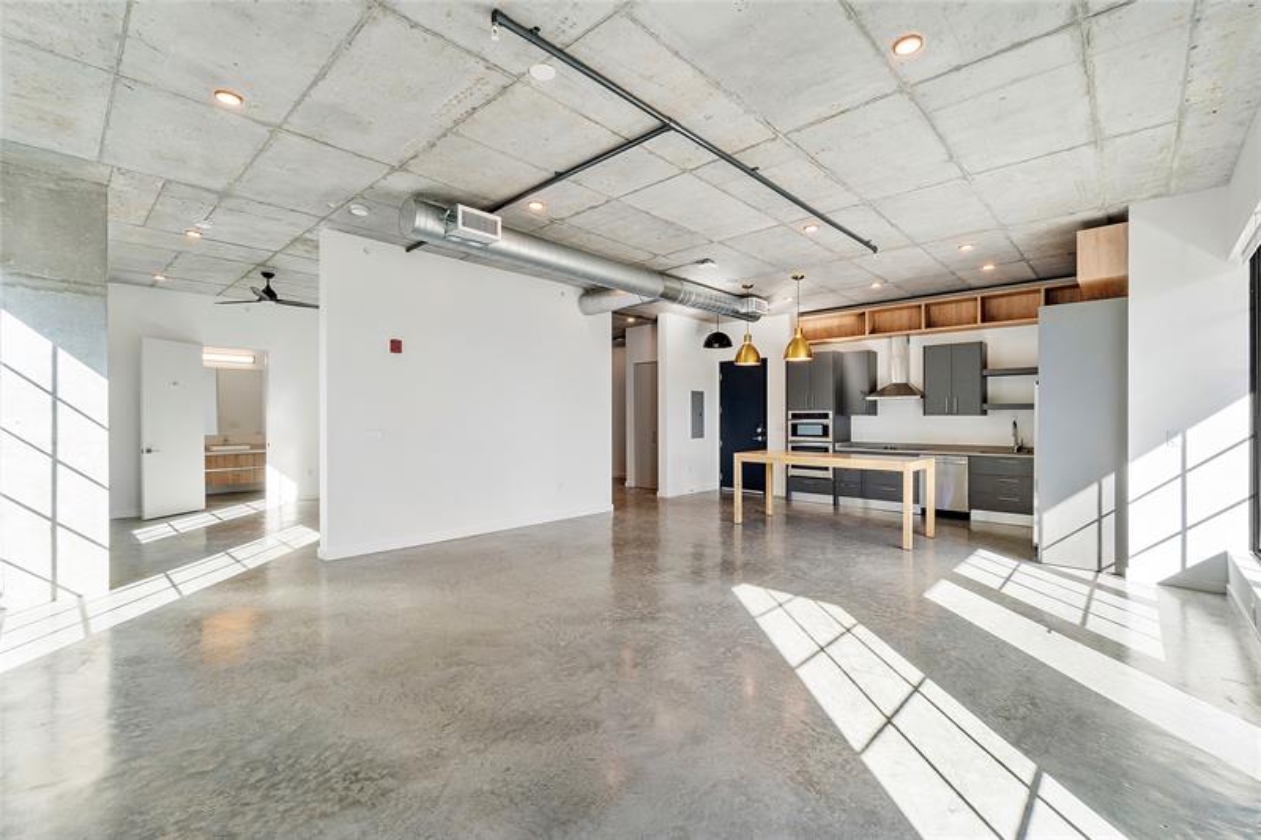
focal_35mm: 15
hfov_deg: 100.4
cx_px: 630
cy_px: 420
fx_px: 525
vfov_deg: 77.3
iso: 160
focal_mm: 10
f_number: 11
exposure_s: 1/25
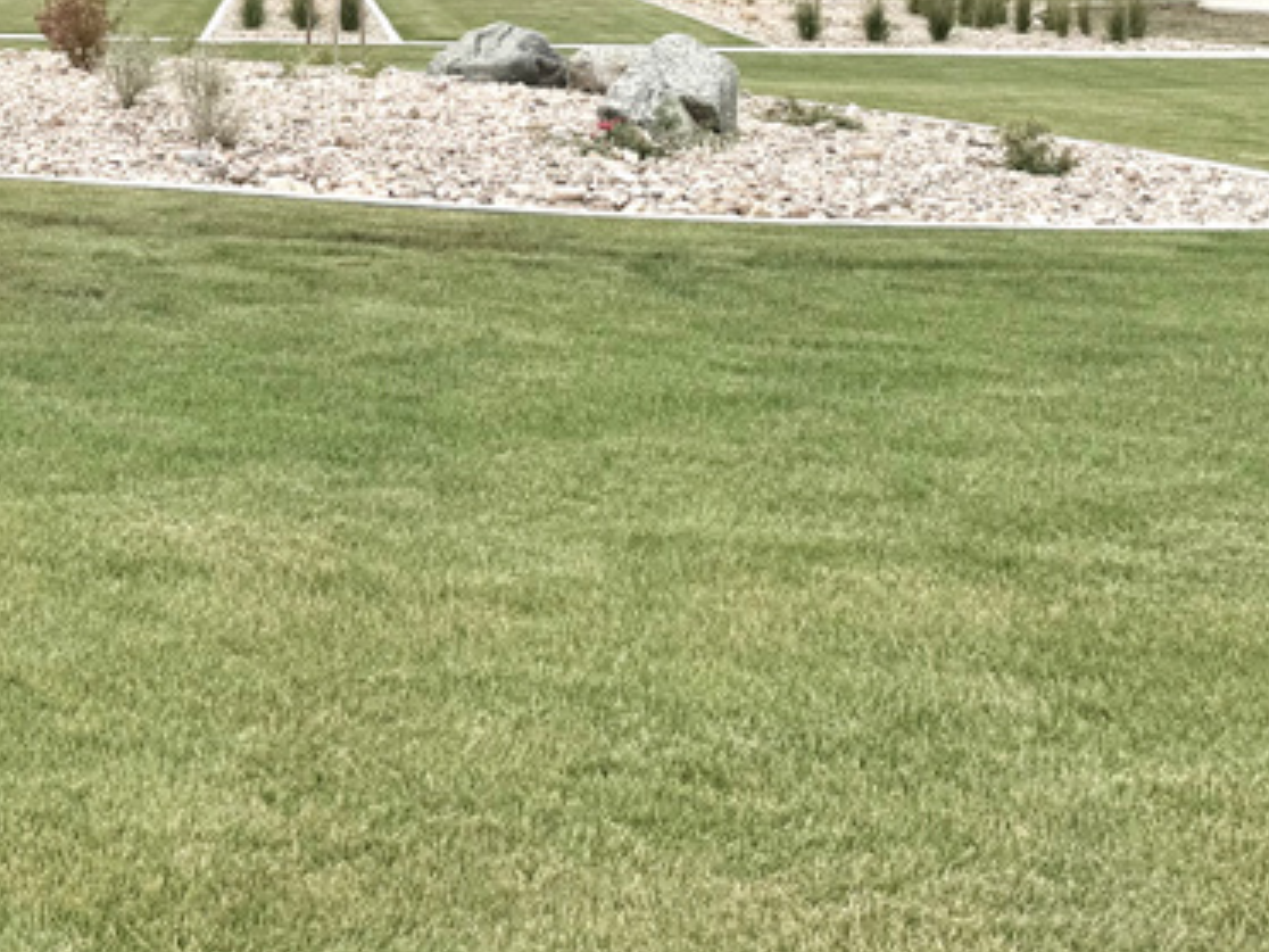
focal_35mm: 66
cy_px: -92
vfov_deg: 21.2
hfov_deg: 26.0
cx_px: -283
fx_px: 2420
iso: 80
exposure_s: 1/6410
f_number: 1.78
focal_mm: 6.76
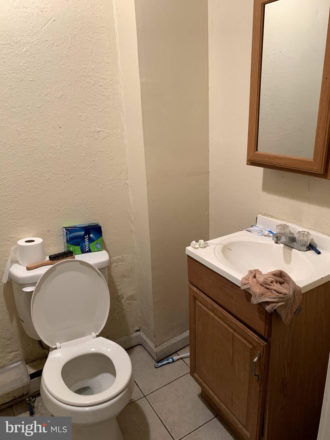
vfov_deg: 67.3
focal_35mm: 26
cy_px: 220
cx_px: 165
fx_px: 330
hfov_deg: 53.1
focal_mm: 4.2
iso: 160
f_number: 1.8
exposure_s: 1/60
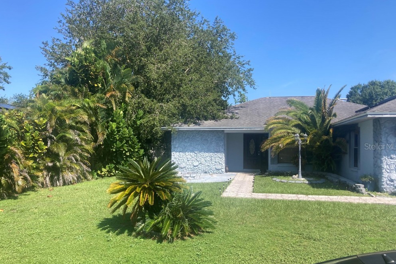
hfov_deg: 61.9
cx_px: 198
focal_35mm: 30
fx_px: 330
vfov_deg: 43.6
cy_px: 146
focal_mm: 3.99
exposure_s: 1/1200
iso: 20
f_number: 1.8
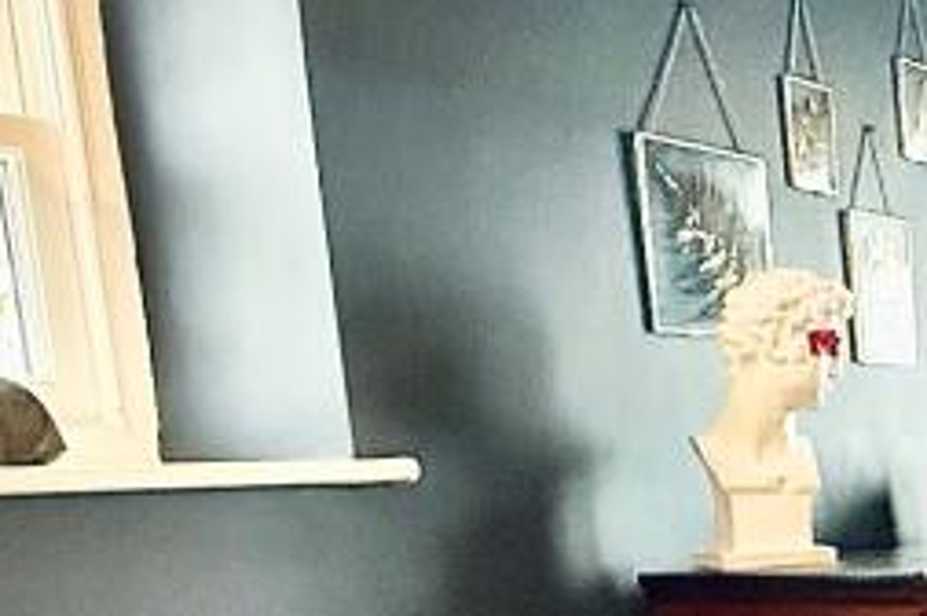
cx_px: 1022
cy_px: 700
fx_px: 1517
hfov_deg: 30.4
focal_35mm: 59
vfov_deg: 21.6
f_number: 2.2
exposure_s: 1/33
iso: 1000
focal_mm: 2.22
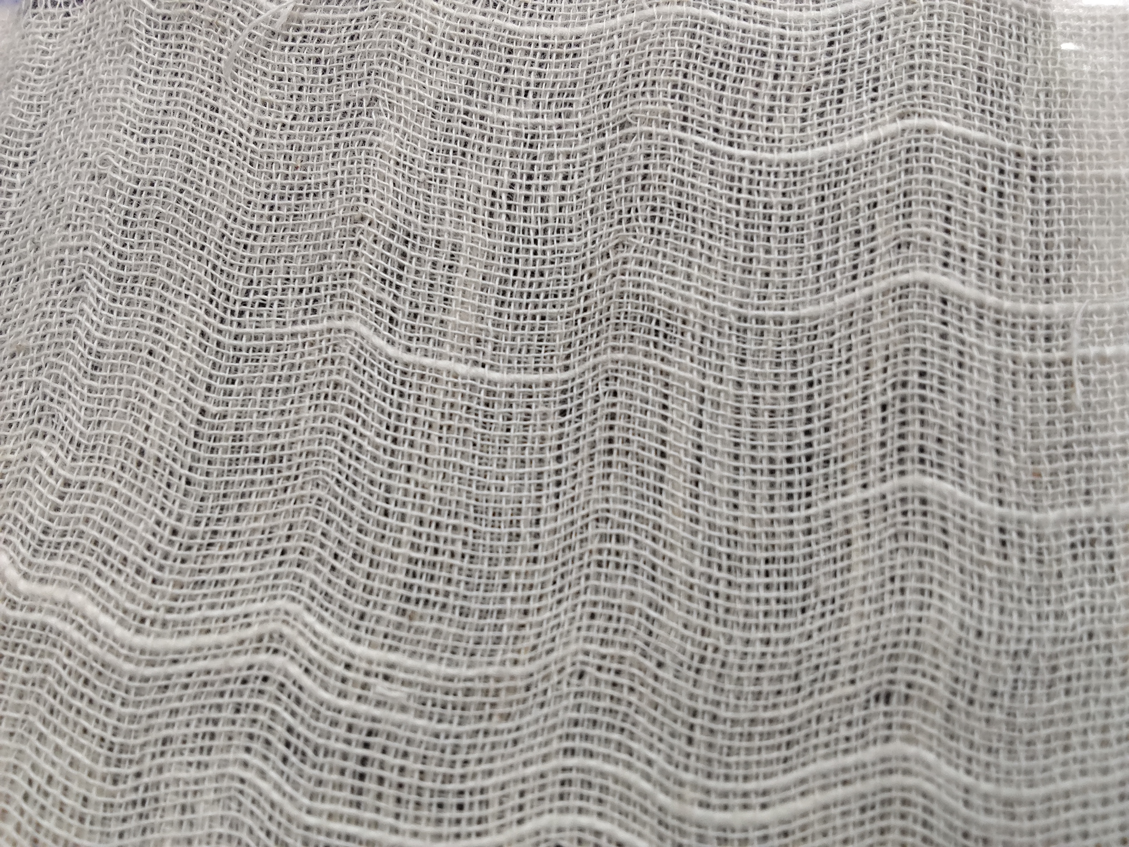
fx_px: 848
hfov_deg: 67.3
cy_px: 424
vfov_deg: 53.1
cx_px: 564
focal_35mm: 26
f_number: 2
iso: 160
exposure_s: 1/50
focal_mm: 2.78
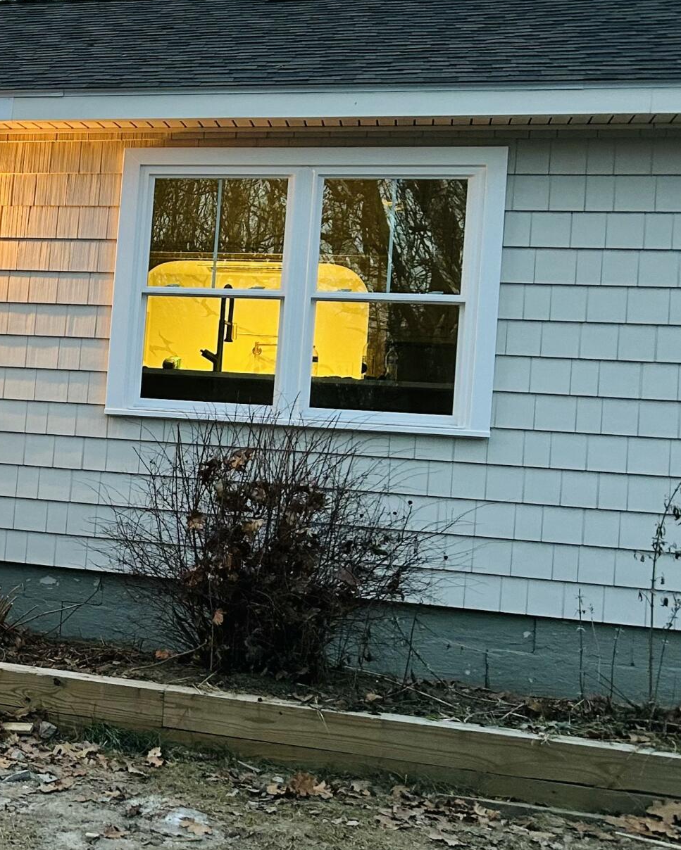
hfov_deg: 21.6
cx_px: -236
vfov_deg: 30.0
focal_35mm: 63
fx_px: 1587
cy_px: 400
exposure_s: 1/60
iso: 160
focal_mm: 5.7
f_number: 1.5
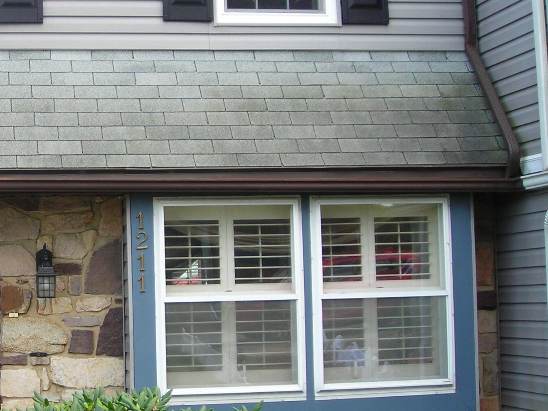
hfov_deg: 25.9
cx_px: 62
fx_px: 1156
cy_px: 195
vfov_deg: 20.2
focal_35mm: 73
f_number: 3.2
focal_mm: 6.3
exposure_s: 1/84.1
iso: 50
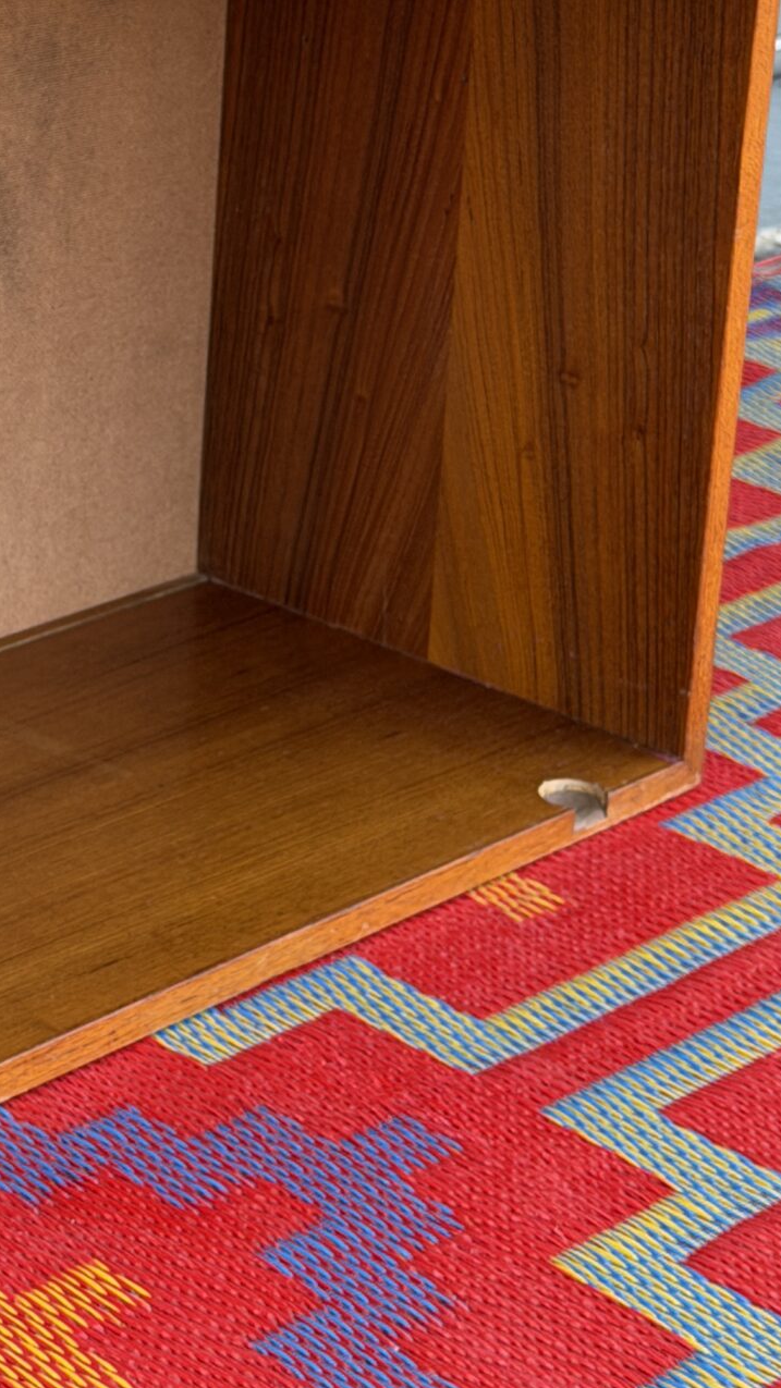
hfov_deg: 11.5
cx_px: 65
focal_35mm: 105
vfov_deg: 20.2
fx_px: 3866
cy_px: 330
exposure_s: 1/121
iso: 50
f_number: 1.78
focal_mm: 6.76
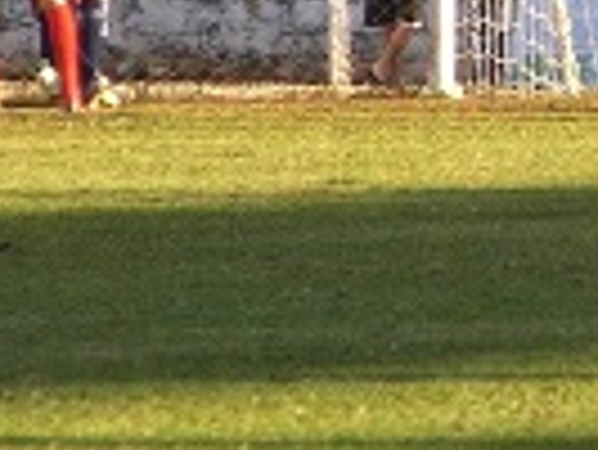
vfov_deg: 1.1
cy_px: -36
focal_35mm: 1373
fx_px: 23740
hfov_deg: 1.4
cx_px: 479
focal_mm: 70.9
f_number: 5.7
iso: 200
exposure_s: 1/250
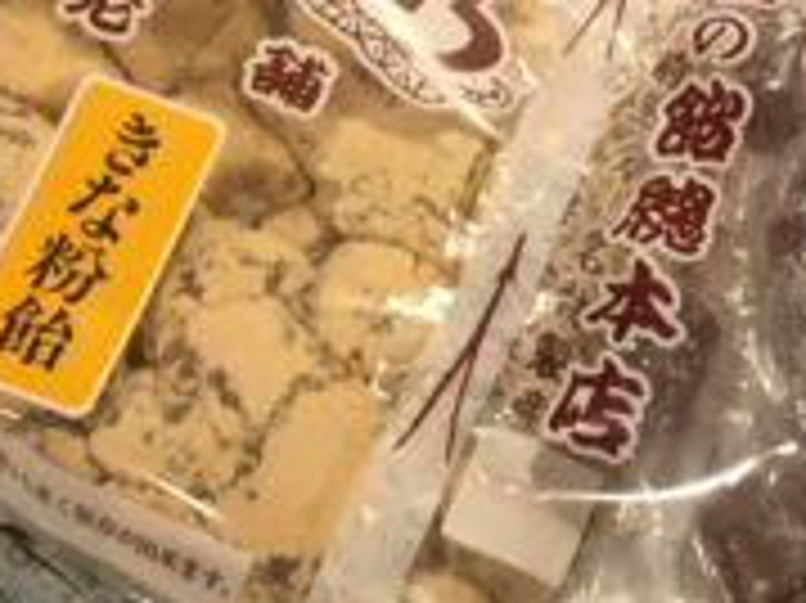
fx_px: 1885
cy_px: 88
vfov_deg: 18.0
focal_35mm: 81
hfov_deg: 23.8
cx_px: 648
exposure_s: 1/30
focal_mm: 4.15
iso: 64
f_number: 2.2
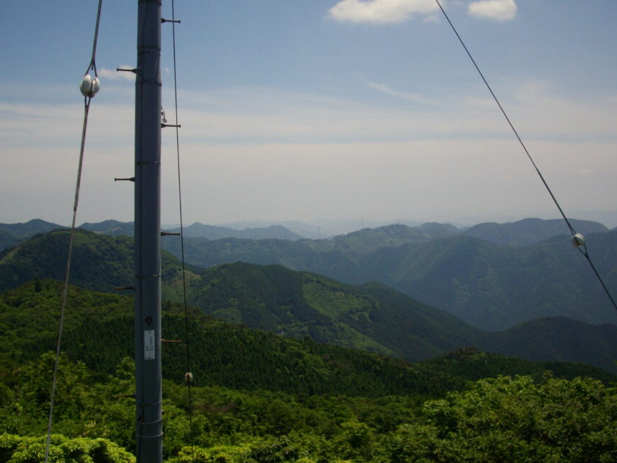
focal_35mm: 44
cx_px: 294
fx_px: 784
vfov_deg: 32.9
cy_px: 224
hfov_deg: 42.9
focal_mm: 6.2
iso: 100
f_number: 5.6
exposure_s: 1/800
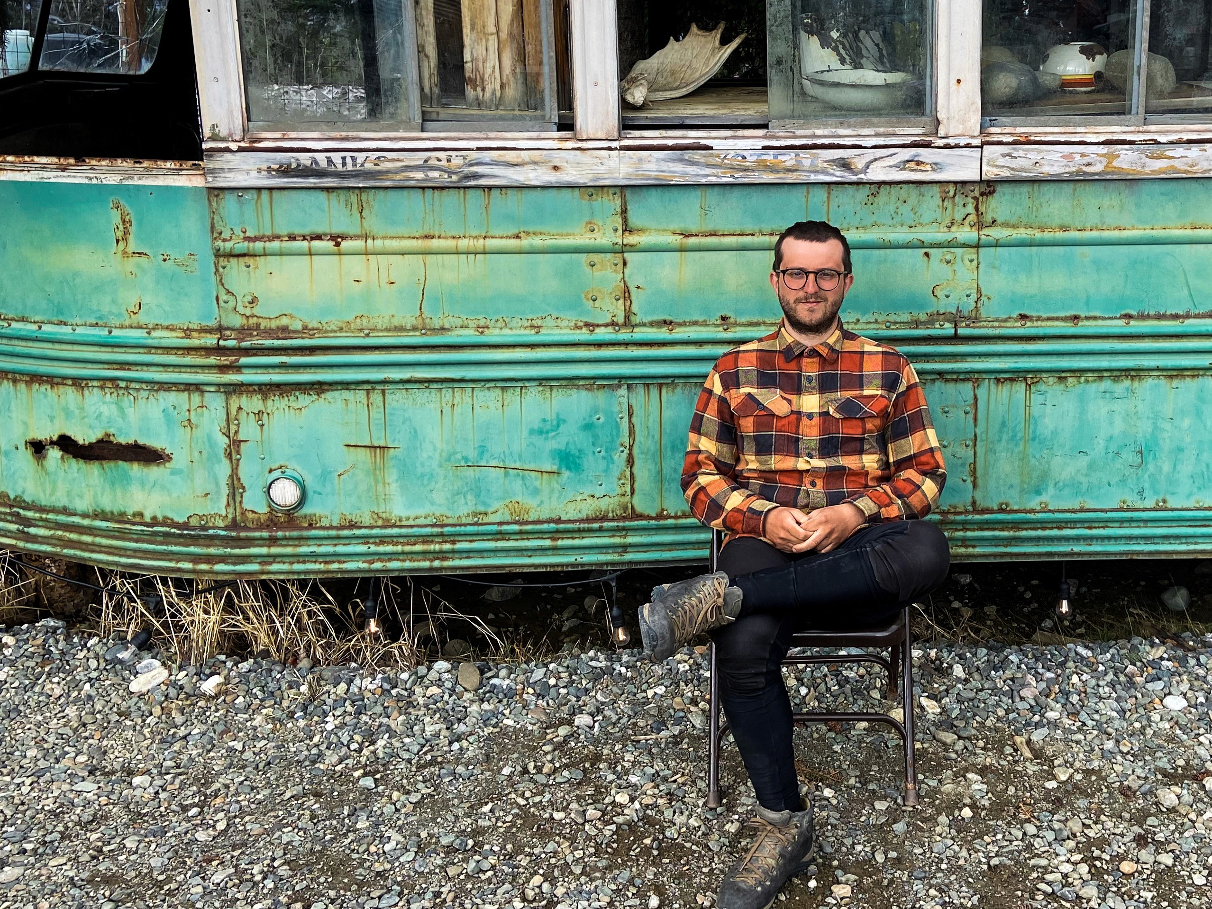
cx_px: 817
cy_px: 319
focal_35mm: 41
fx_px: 1436
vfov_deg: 34.9
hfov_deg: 45.0
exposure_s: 1/290
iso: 32
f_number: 1.8
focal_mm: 4.25
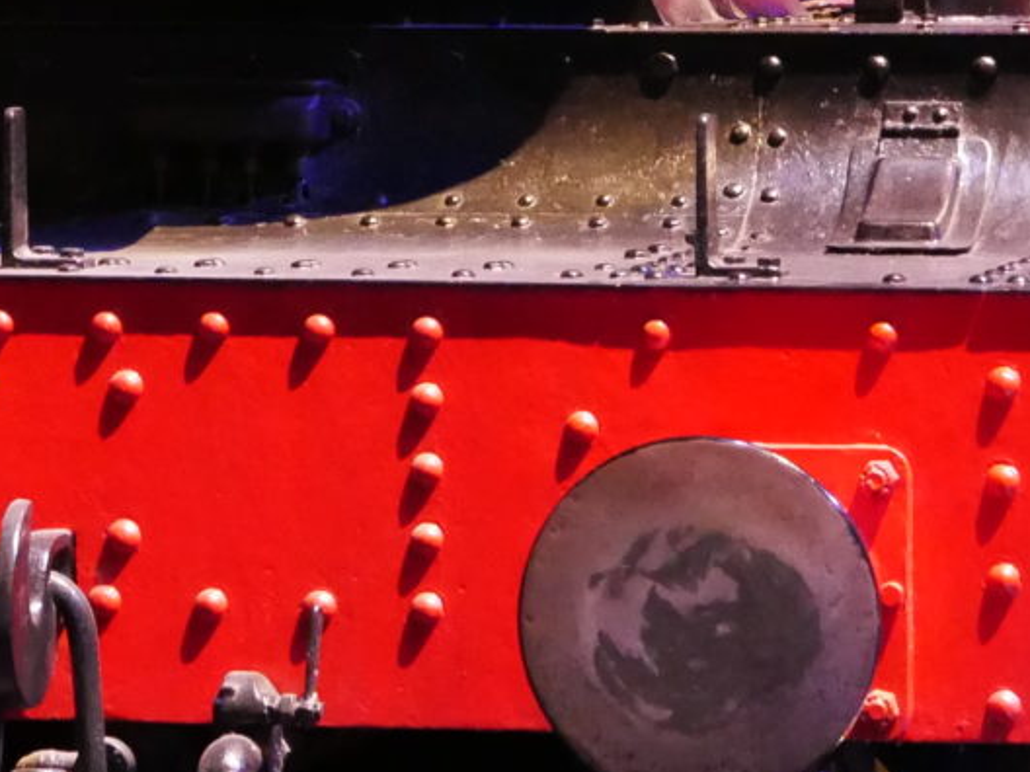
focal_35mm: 264
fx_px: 7855
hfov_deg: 7.5
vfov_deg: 5.6
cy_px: -460
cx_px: 482
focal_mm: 34
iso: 3200
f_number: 4.5
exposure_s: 1/15
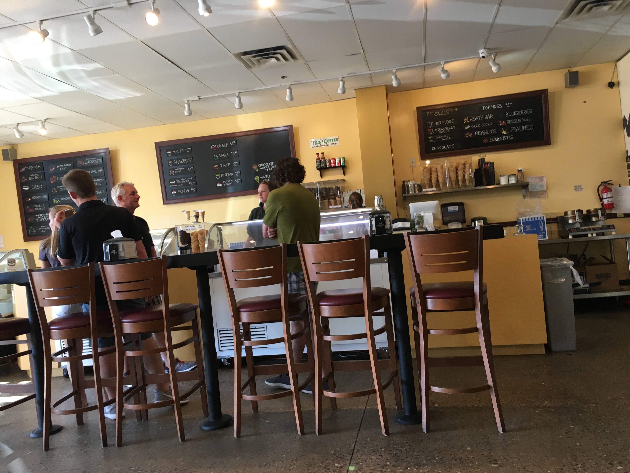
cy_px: 236
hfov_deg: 61.7
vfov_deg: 48.2
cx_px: 315
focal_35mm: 29
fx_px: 528
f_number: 2.2
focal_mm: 4.15
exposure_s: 1/30
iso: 50
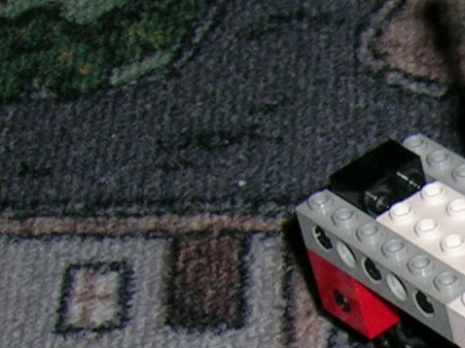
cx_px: 890
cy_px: 549
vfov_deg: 9.6
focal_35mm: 150
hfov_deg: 11.9
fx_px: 2014
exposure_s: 1/60.1
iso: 50
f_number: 4.8
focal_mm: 5.4
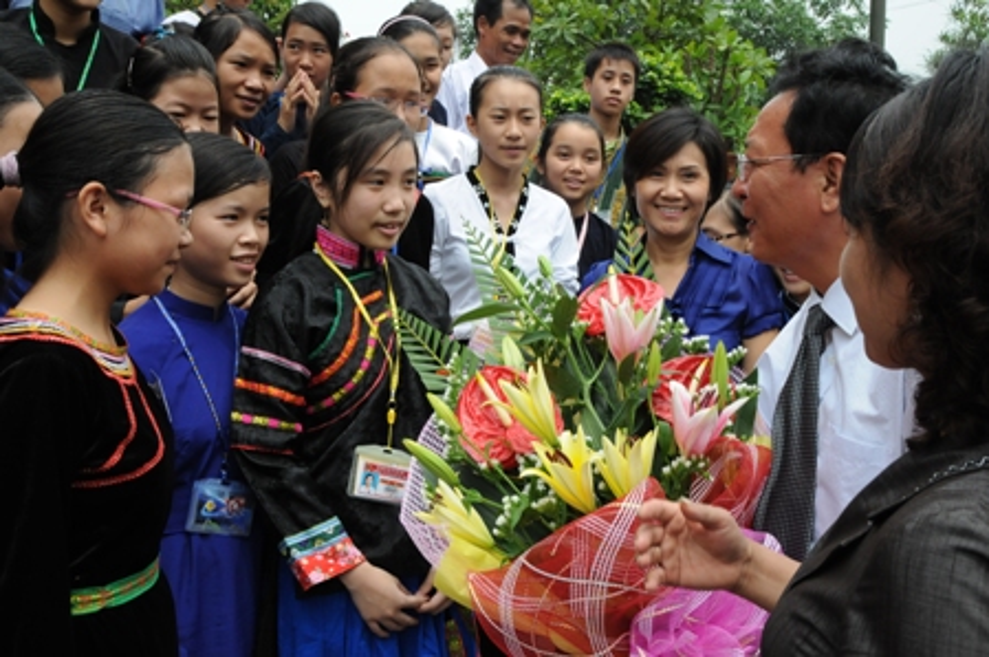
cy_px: 328
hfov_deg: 53.2
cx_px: 494
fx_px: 988
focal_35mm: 36
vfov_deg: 36.8
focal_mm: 24
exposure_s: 1/500
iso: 800
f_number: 11
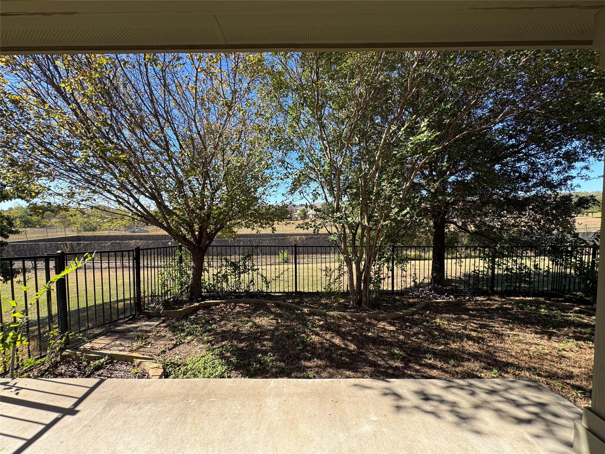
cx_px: 302
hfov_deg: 102.1
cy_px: 227
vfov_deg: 85.7
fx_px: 245
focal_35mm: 14
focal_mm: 2.22
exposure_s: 1/482
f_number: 2.2
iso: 40
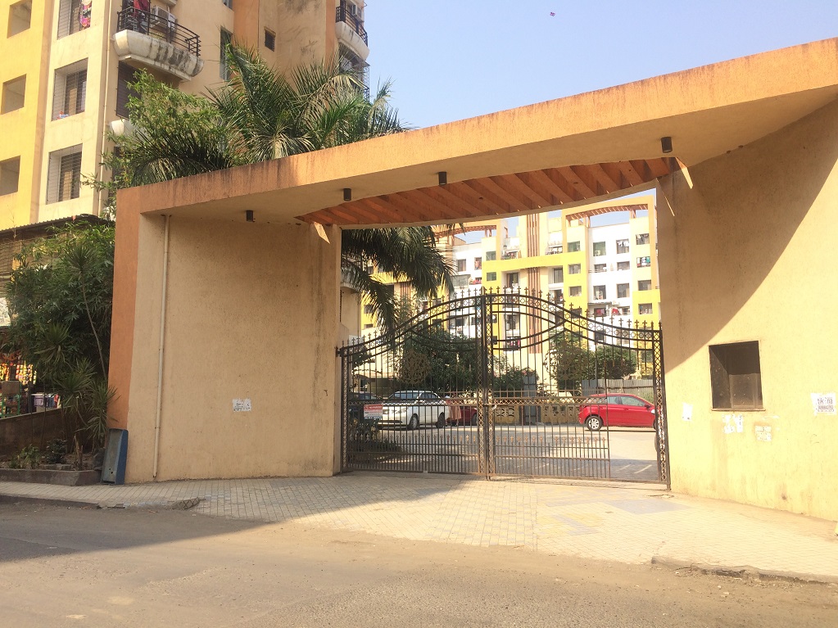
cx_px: 419
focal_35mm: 29
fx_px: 702
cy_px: 314
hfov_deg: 61.7
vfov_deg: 48.2
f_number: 2.2
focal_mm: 4.15
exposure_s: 1/933
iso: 32
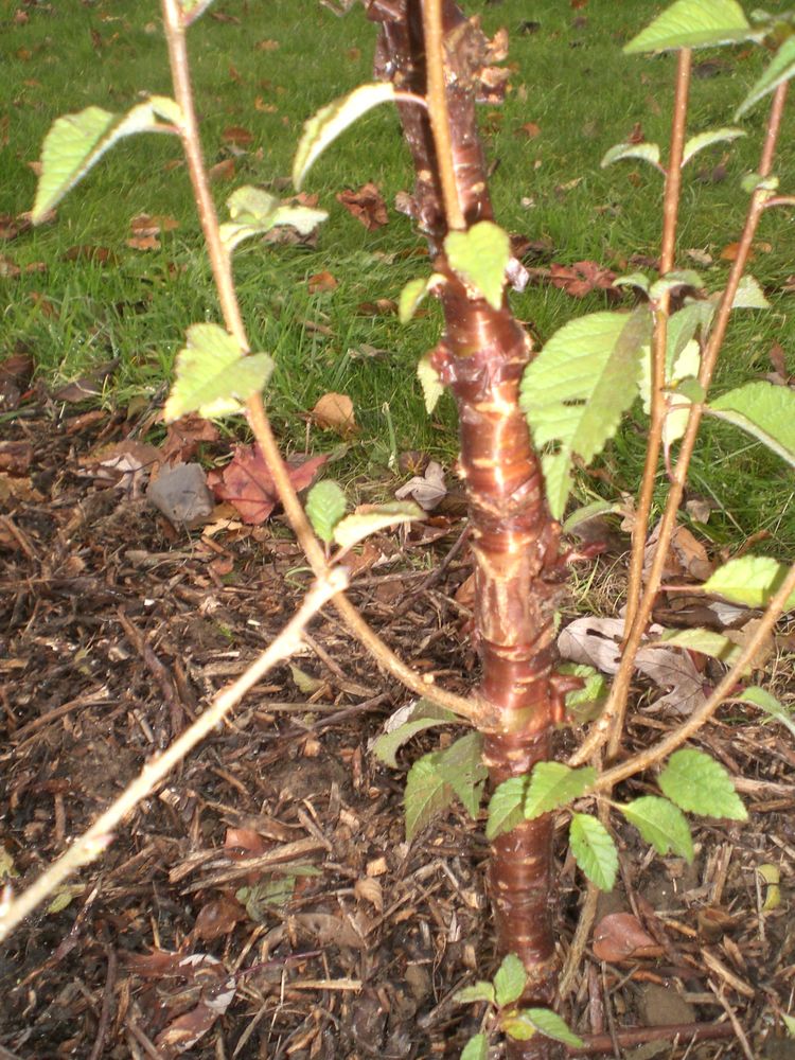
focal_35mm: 38
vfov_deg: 49.0
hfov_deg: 37.7
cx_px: 398
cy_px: 530
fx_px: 1164
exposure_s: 1/125
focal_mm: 6.3
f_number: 3.1
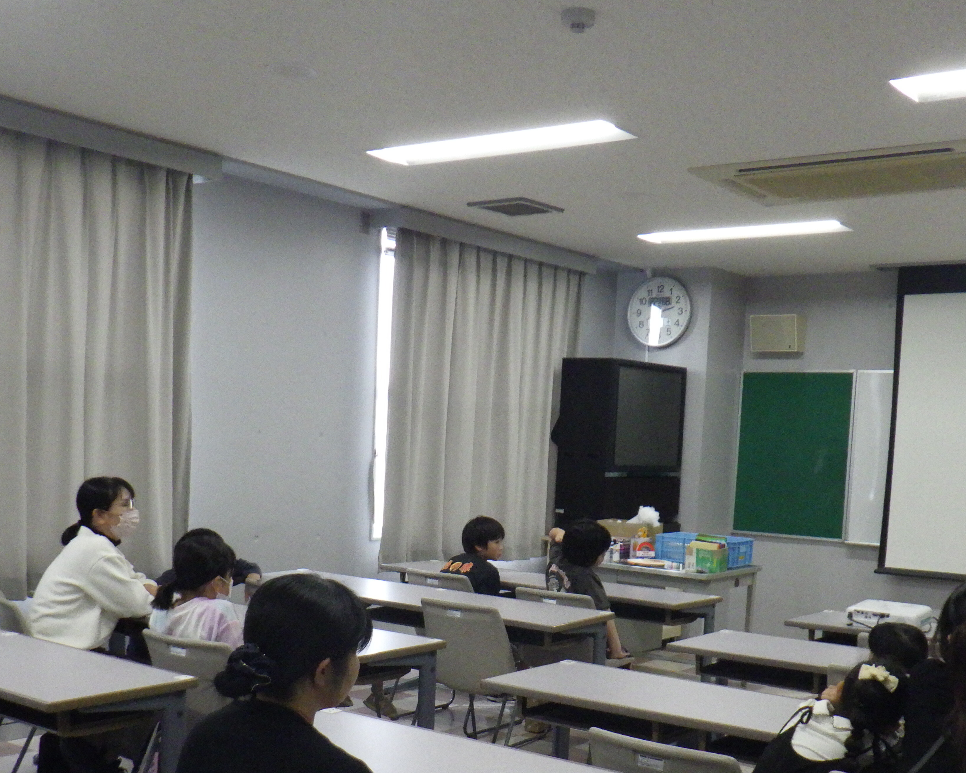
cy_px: 562
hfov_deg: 42.9
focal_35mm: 43
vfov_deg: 34.3
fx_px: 1229
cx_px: 498
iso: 200
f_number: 3.5
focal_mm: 5
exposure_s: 1/40
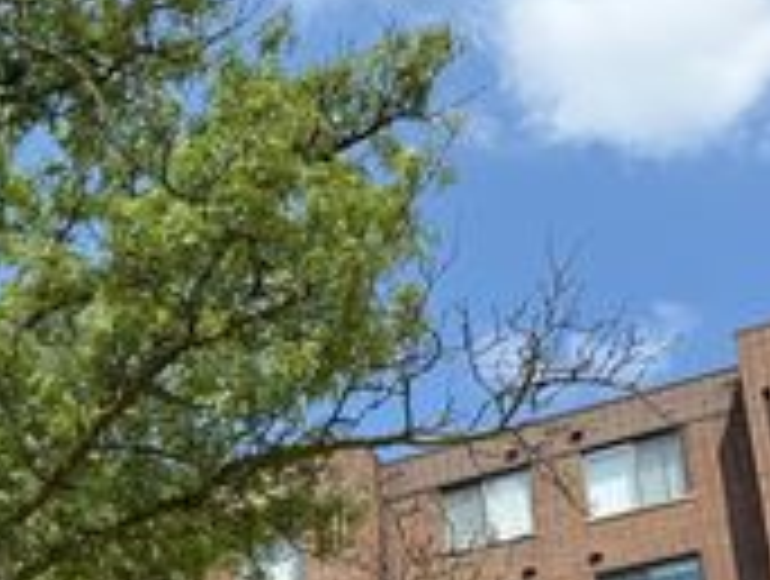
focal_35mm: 70
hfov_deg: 27.1
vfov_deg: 20.0
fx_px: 1560
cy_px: 668
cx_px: 135
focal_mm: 6.76
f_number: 1.78
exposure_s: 1/3279
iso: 80
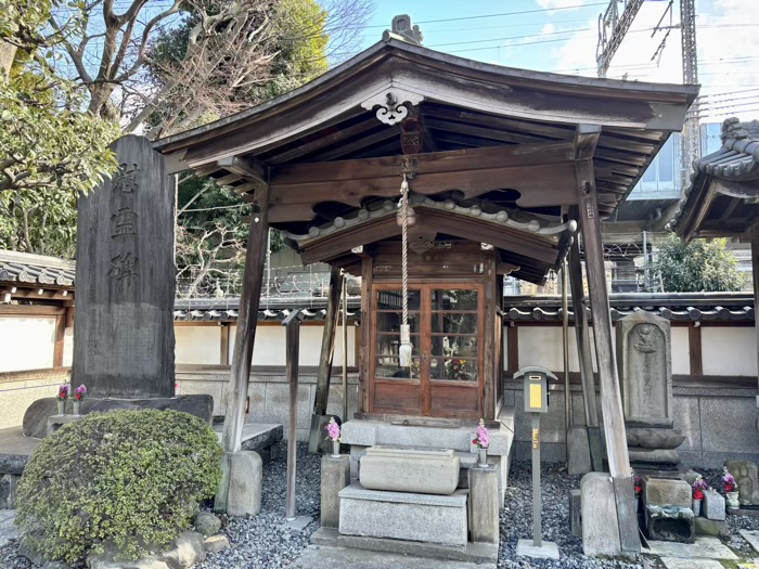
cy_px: 284
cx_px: 380
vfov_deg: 53.1
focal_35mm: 26
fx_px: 570
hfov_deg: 67.3
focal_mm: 5.96
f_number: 1.6
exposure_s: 1/121
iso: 40
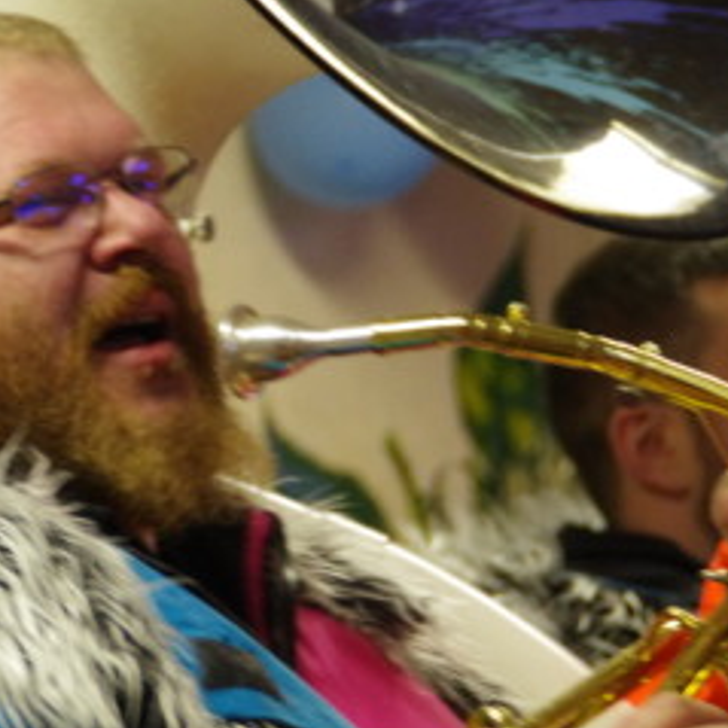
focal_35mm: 293
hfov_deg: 6.0
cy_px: 321
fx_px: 6972
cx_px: 171
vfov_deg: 6.0
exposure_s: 1/40
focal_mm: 110
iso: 3200
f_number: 5.6
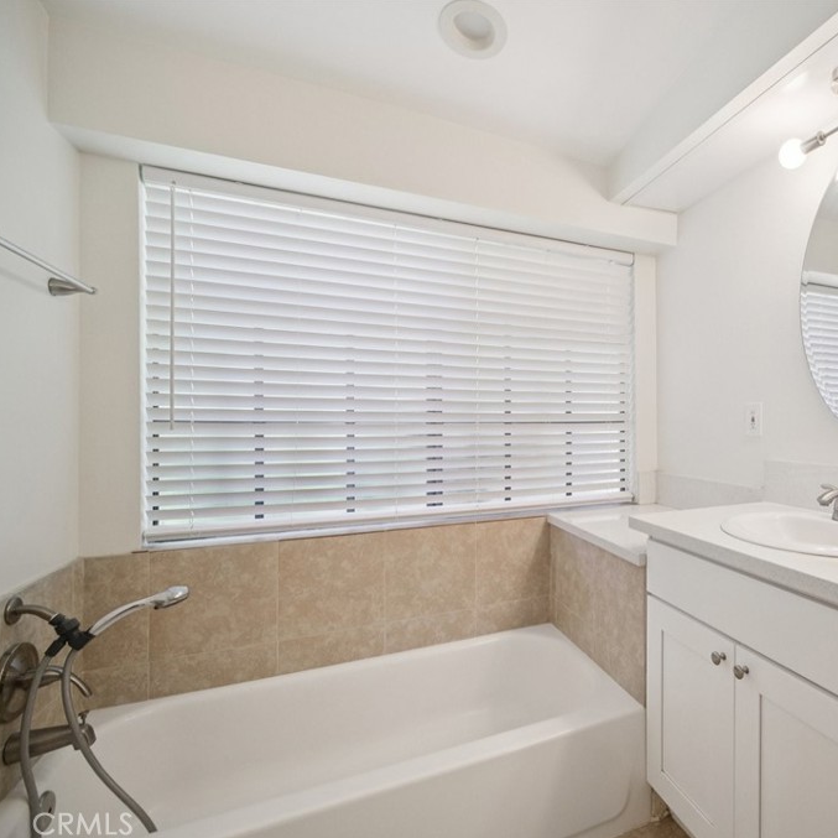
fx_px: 493
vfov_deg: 80.7
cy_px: 420
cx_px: 600
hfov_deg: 76.3
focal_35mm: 18
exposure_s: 1/30
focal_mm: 9
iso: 400
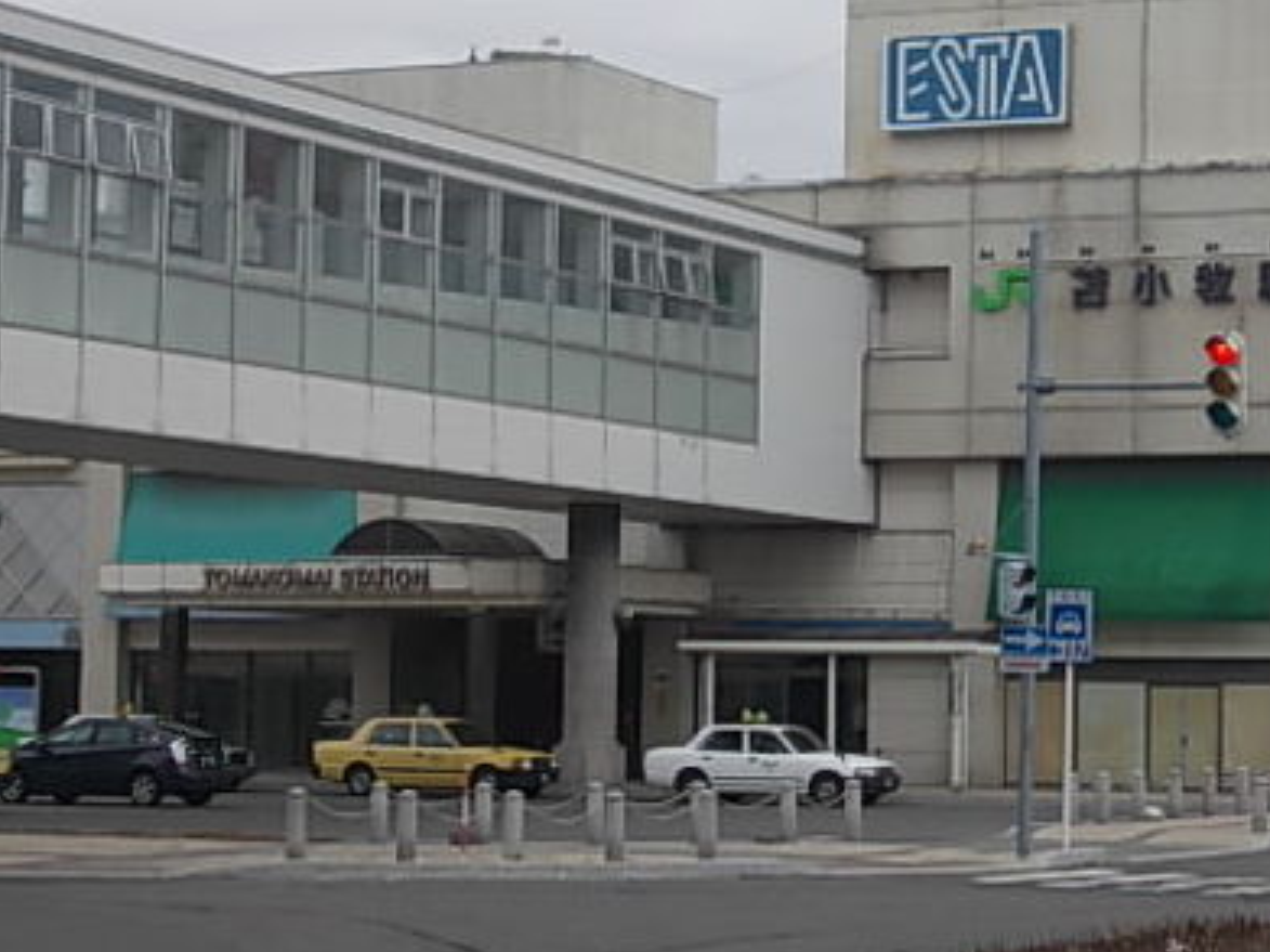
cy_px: 424
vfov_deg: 12.5
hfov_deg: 16.7
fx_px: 4328
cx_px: 819
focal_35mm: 118
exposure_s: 1/200
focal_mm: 10
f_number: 4.3
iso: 80
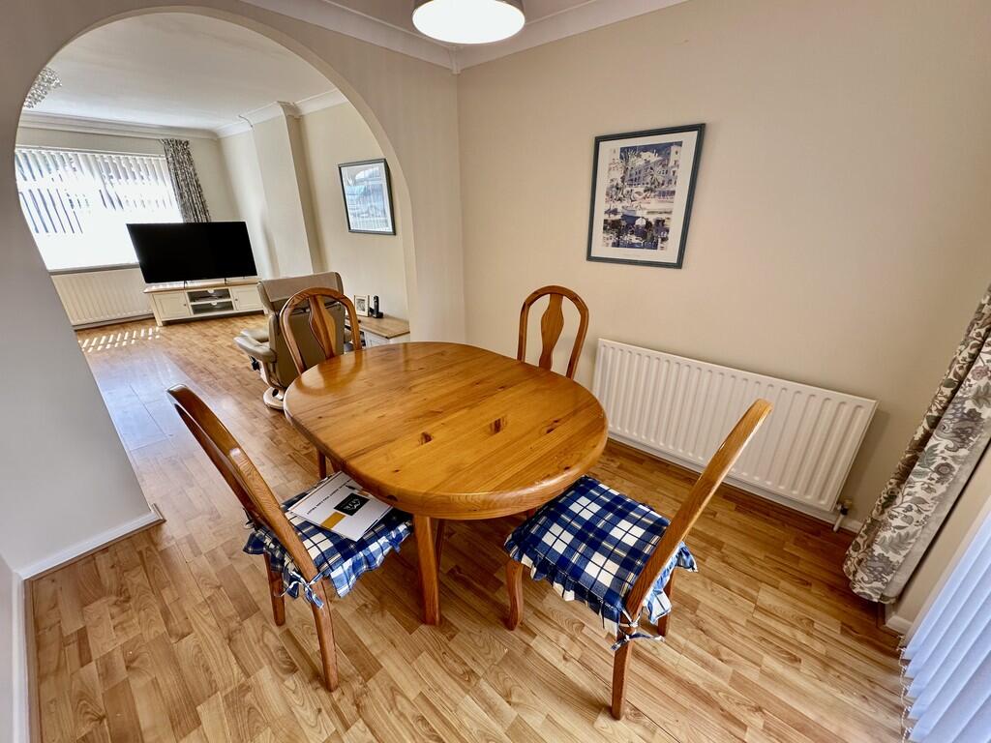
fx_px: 401
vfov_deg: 85.7
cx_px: 496
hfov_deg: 102.1
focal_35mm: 14
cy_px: 372
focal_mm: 2.22
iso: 80
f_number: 2.2
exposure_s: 1/99
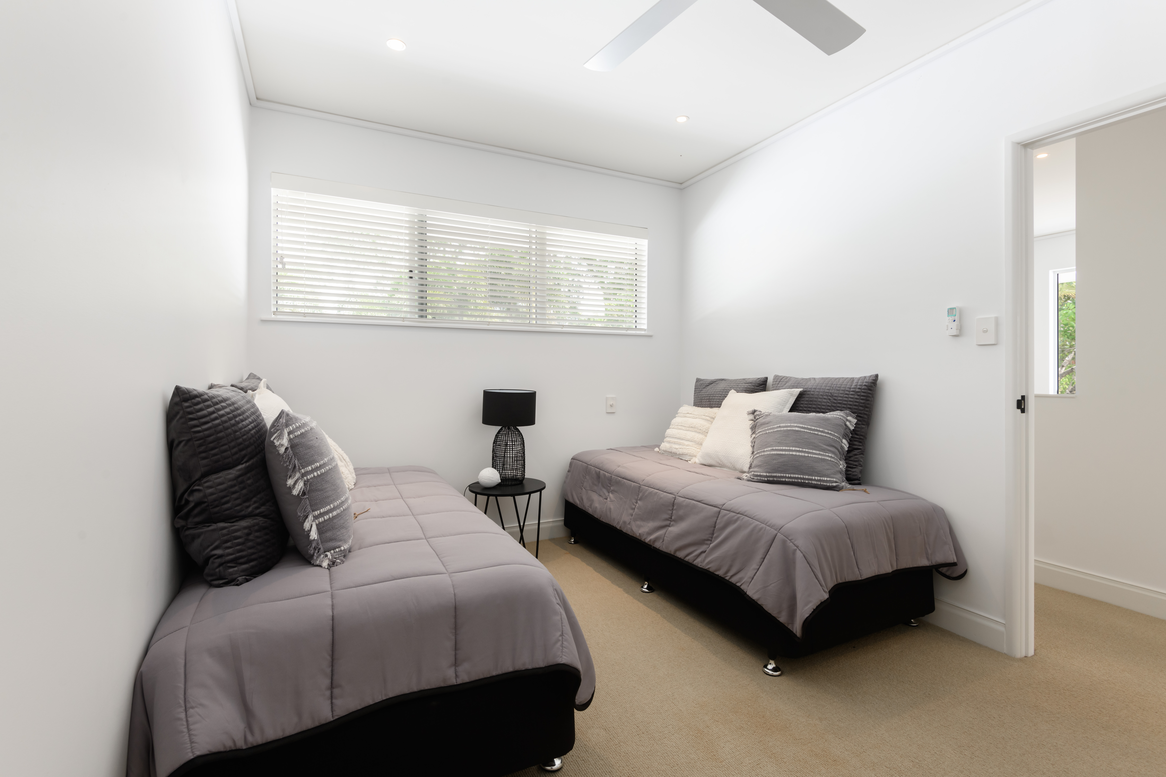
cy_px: 388
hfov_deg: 96.7
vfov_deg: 73.7
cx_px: 583
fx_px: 518
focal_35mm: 16
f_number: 9
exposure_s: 1/30
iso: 320
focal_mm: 16
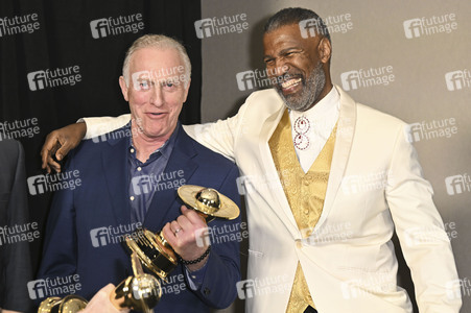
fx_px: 1111
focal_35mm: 85
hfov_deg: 23.9
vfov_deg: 16.0
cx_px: 236
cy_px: 156
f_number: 5
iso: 2000
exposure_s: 1/320
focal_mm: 85
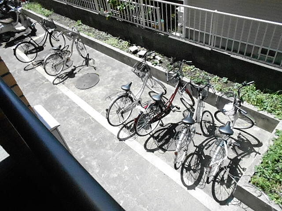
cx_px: 141
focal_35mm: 26
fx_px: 212
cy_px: 106
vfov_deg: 53.1
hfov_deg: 67.3
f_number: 8
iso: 3200
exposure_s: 1/2000
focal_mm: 4.6
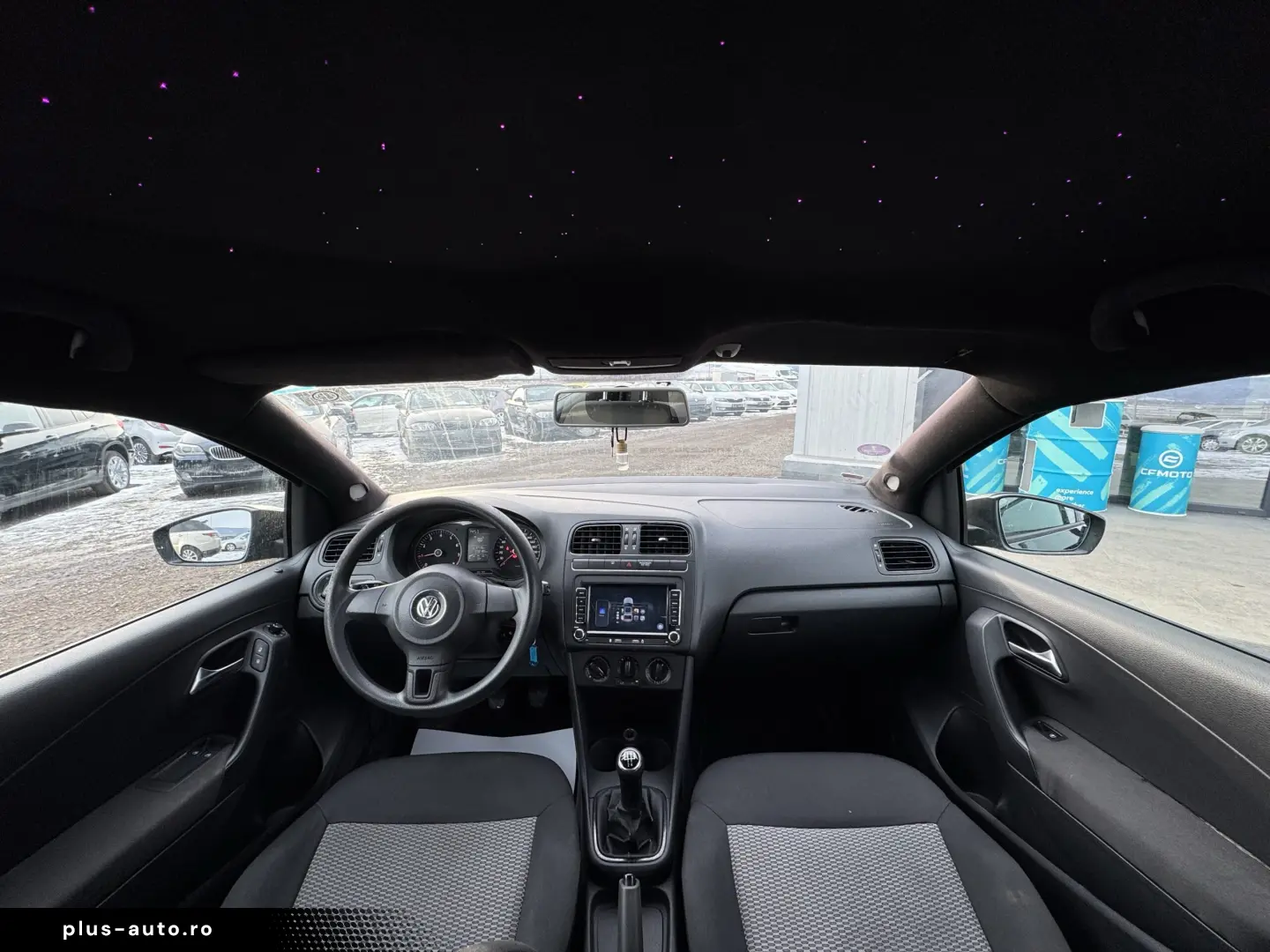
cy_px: 476
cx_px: 635
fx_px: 514
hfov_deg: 102.1
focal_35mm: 14
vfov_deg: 85.7
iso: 40
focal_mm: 2.22
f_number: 2.2
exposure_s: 1/109
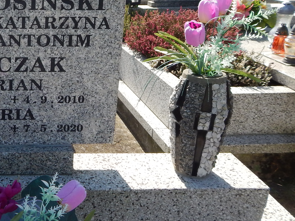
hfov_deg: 34.9
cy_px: 70
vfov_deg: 28.9
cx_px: 4
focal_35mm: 50
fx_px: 426
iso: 125
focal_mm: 4
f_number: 3
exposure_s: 1/1000
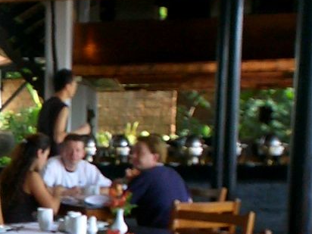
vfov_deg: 12.6
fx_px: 1037
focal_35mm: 115
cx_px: -170
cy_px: 281
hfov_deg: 15.6
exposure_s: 1/60
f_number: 3.5
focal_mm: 5.6
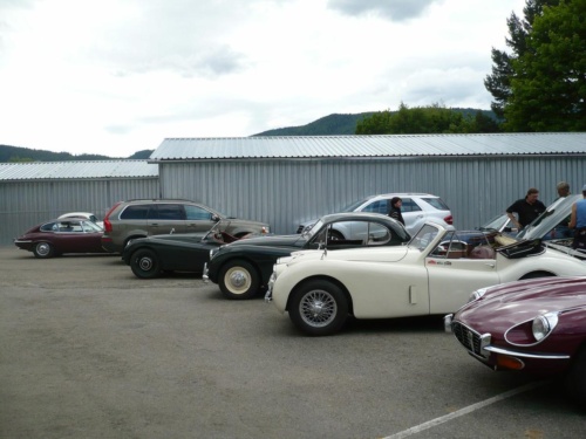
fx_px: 593
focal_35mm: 35
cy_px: 220
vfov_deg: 40.7
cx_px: 293
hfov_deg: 52.6
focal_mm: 5.8
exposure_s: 1/640
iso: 100
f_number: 2.8
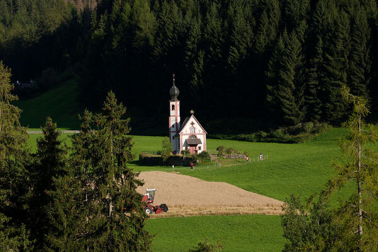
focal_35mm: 185
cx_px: 189
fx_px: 1942
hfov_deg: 11.1
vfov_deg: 7.4
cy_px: 126
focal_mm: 185
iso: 100
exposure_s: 1/500
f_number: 5.8
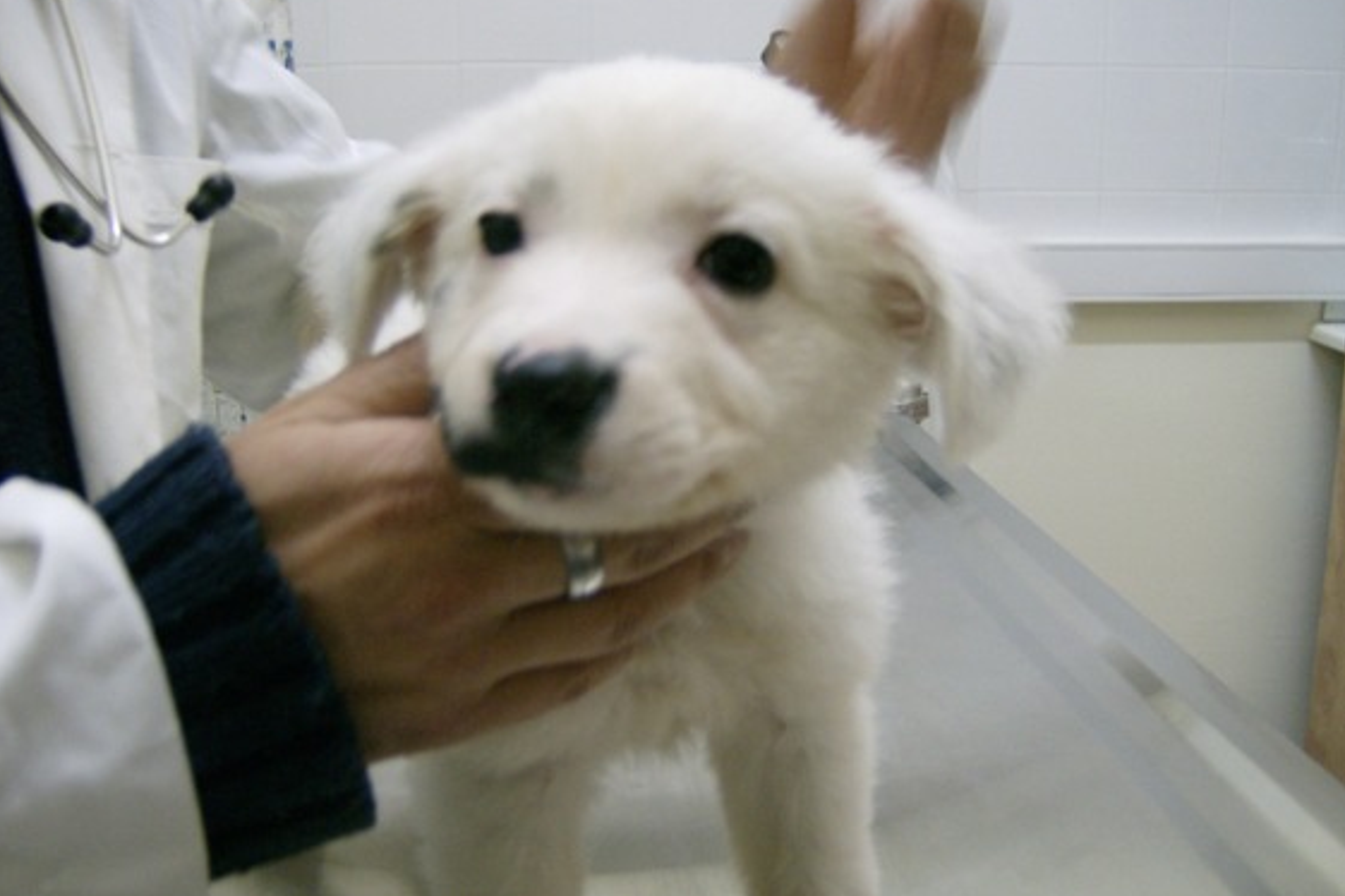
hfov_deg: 50.7
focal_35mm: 38
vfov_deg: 35.0
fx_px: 1420
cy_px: 399
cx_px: 664
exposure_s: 1/21.6
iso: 200
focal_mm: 6
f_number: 2.8
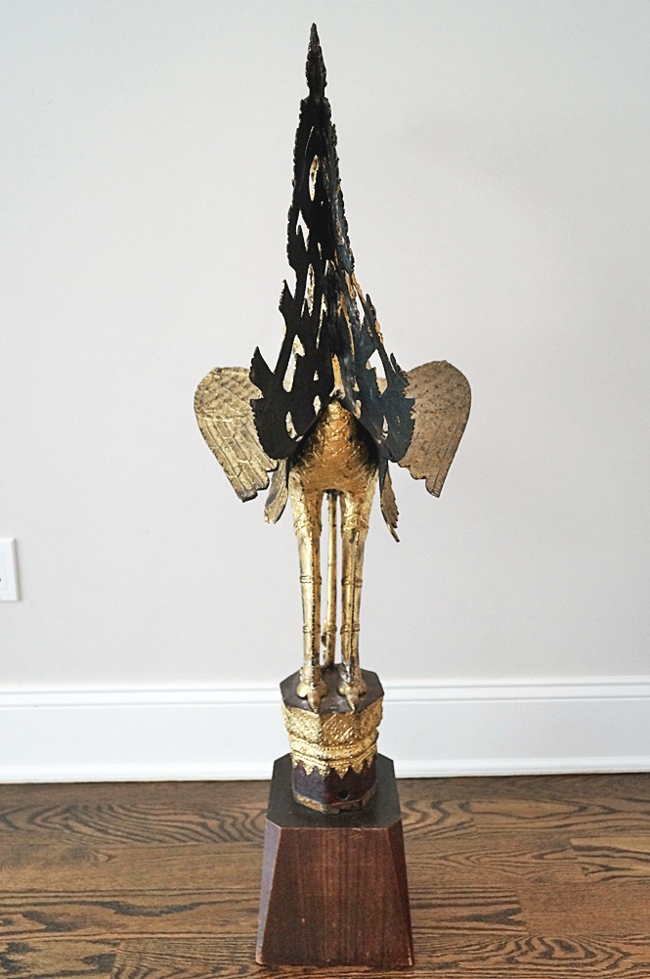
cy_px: 490
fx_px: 814
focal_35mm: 30
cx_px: 325
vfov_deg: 62.0
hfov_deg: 43.5
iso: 1000
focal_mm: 20
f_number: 4
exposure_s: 1/60
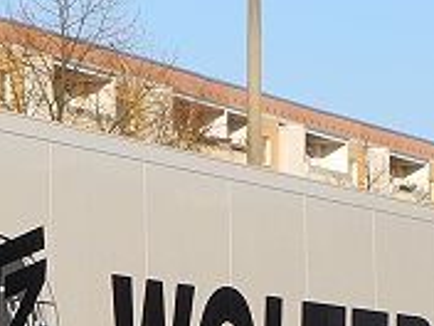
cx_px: -200
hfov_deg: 8.5
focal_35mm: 227
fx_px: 2846
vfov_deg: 6.5
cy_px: 301
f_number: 3.5
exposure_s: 1/800
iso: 100
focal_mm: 10.7
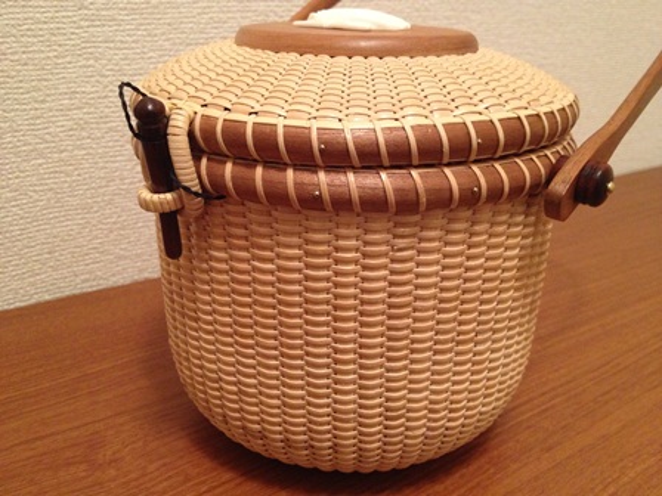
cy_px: 248
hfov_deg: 52.6
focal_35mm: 35
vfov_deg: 40.7
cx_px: 331
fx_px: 669
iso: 320
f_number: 2.4
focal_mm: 4.28
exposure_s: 1/20
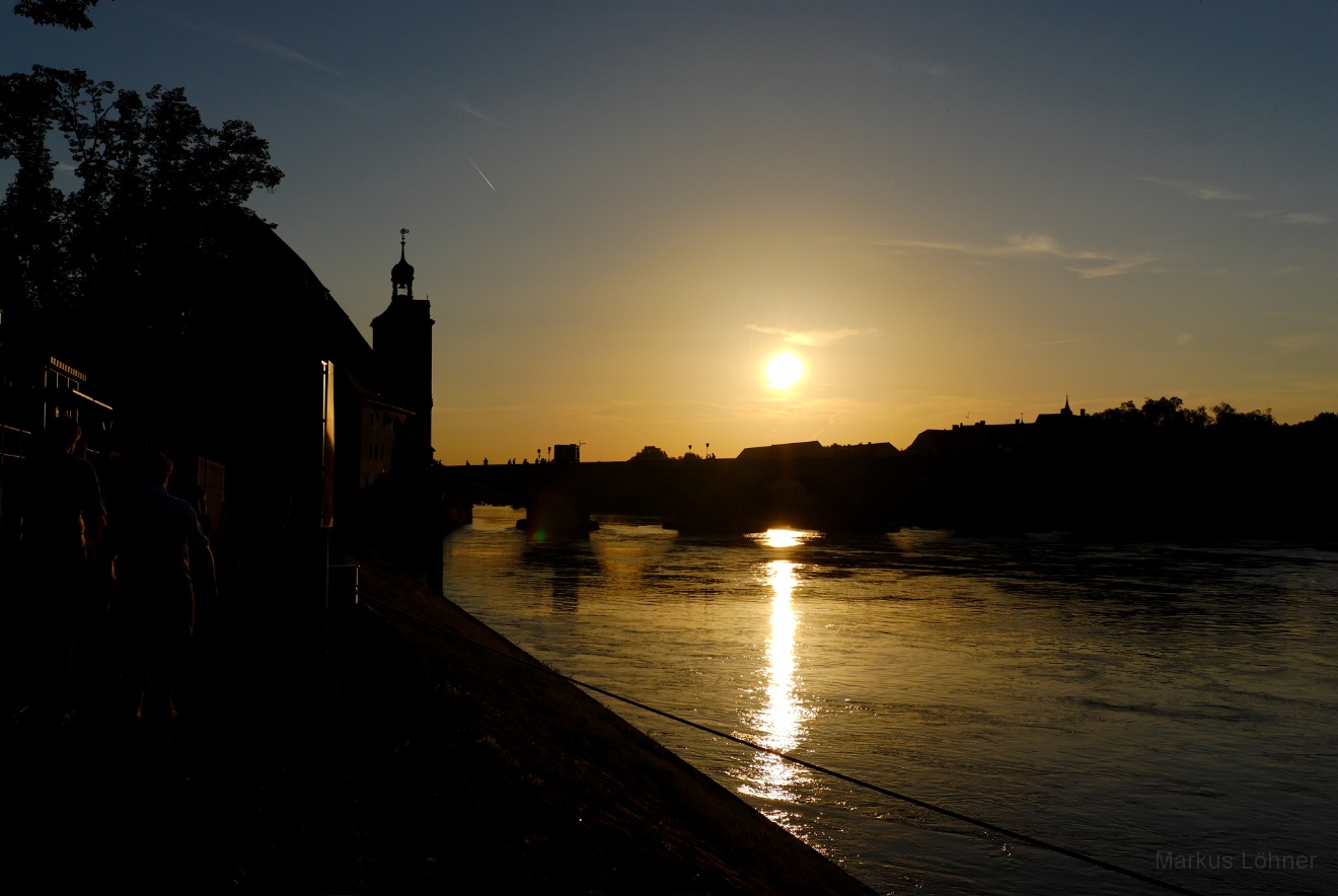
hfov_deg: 53.1
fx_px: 1340
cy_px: 448
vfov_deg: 37.0
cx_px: 669
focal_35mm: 36
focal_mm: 24
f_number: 8
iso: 100
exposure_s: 1/2500
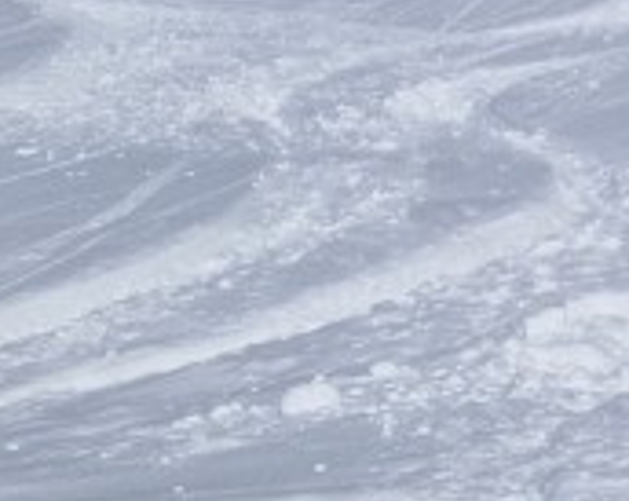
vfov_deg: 11.4
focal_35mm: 134
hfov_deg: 13.9
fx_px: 2490
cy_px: -15
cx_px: 808
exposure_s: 1/8016
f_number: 1.8
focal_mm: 5.4
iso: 50
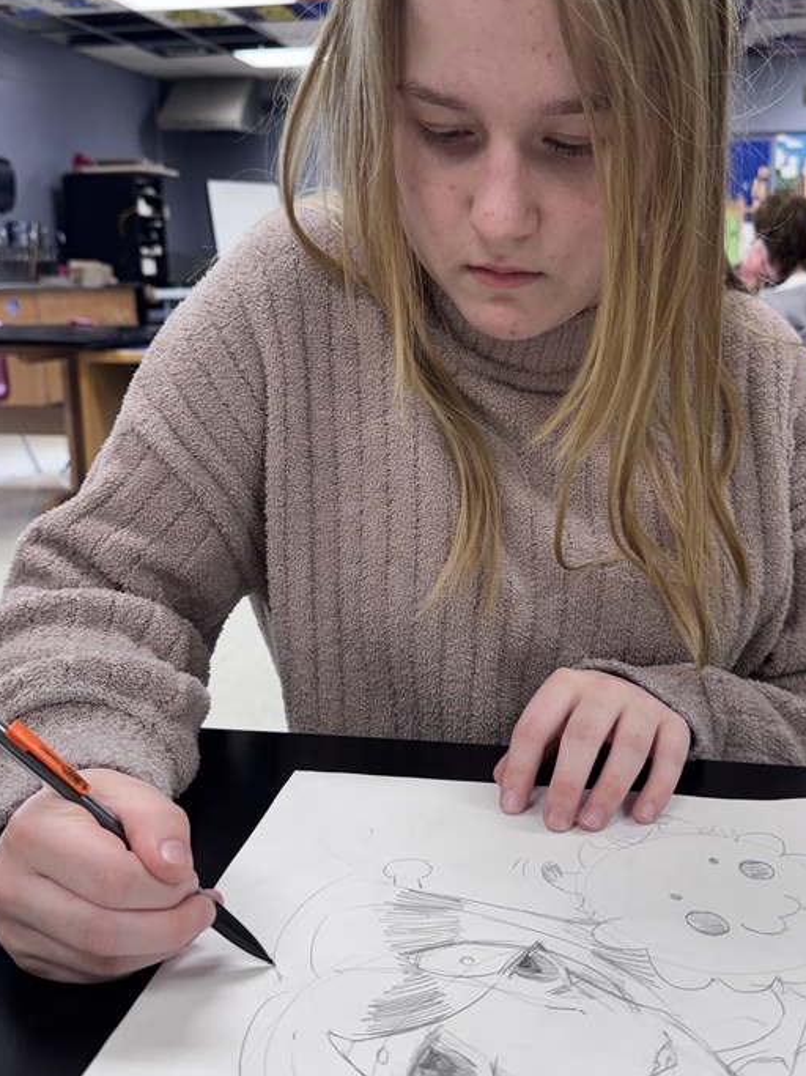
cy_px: 536
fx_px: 1118
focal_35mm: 36
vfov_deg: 51.4
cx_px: 444
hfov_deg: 39.6
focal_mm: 6.76
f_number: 1.78
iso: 100
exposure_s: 1/120
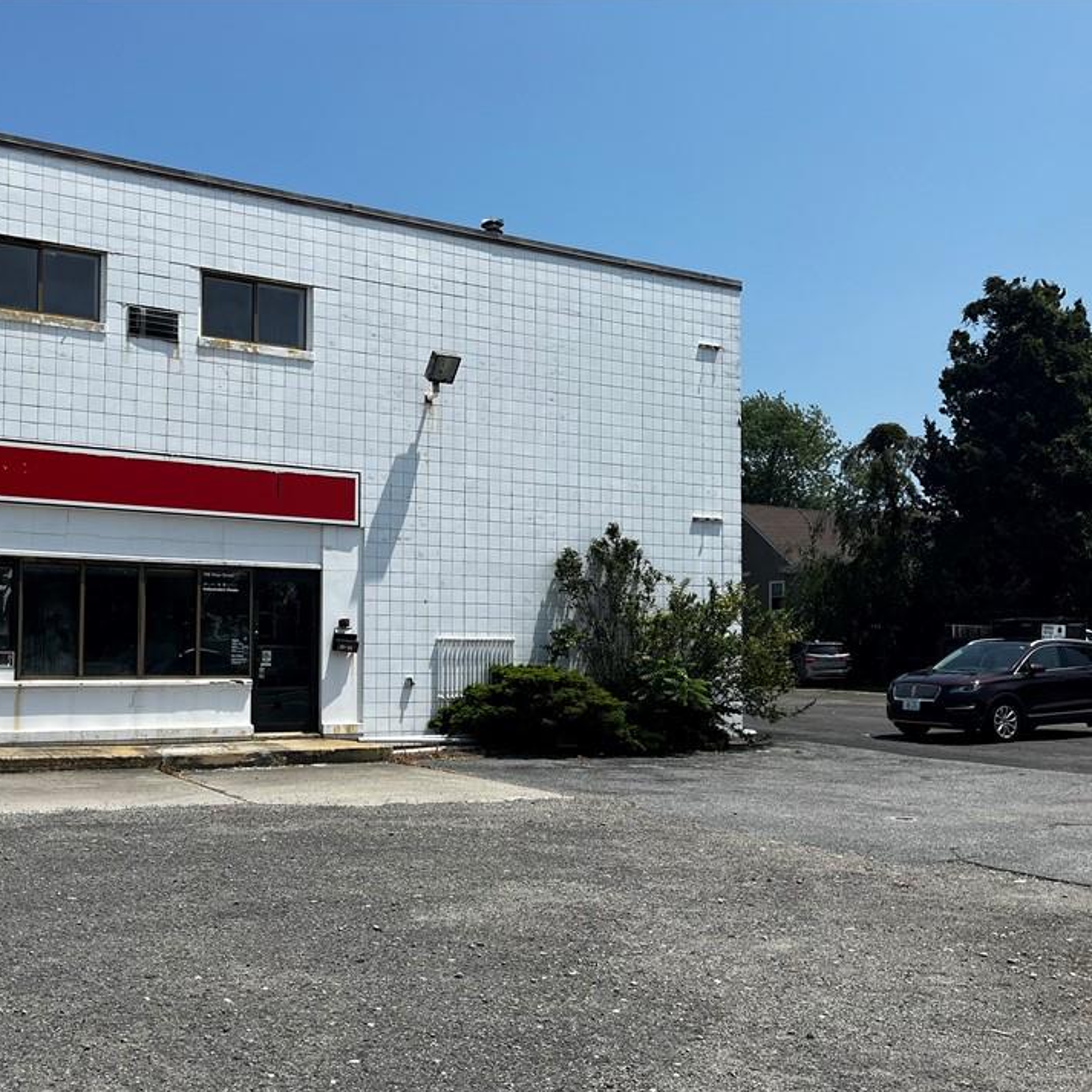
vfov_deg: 49.7
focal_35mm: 33
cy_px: 584
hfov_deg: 49.0
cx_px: 381
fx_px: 1178
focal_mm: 5.1
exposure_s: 1/5319
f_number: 1.6
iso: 50
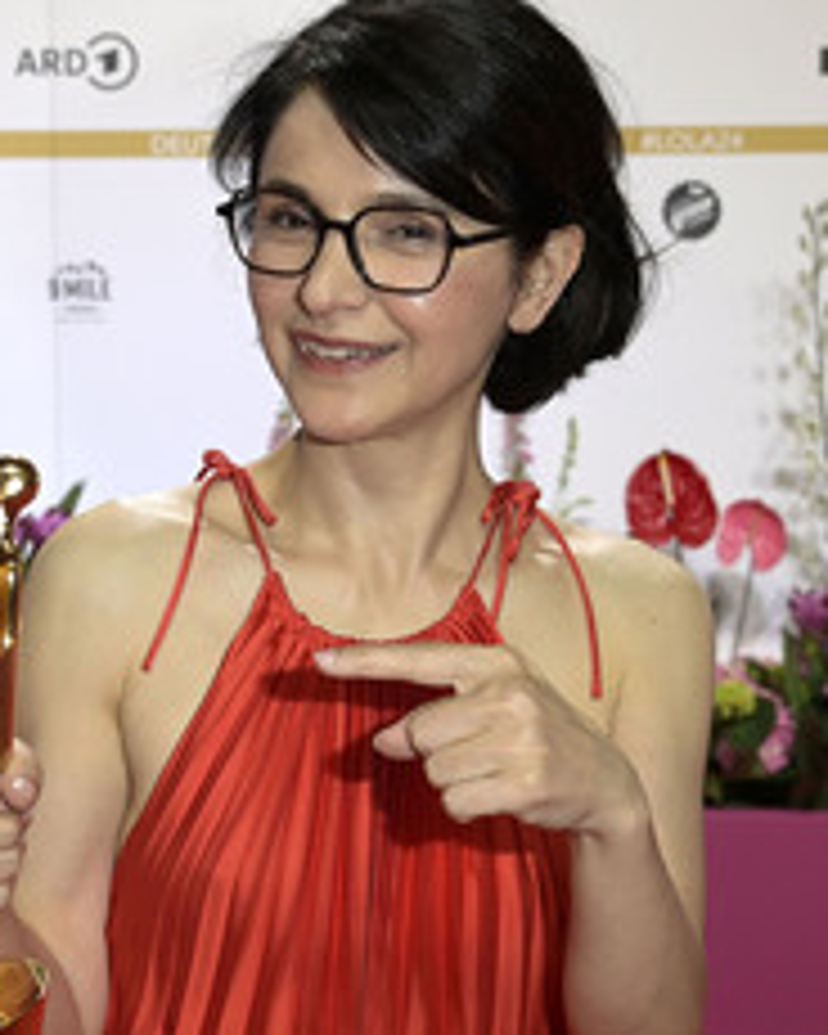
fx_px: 2144
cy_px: 585
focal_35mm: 70
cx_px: 340
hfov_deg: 21.8
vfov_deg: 27.1
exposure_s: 1/250
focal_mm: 38
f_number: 5.6
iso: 800
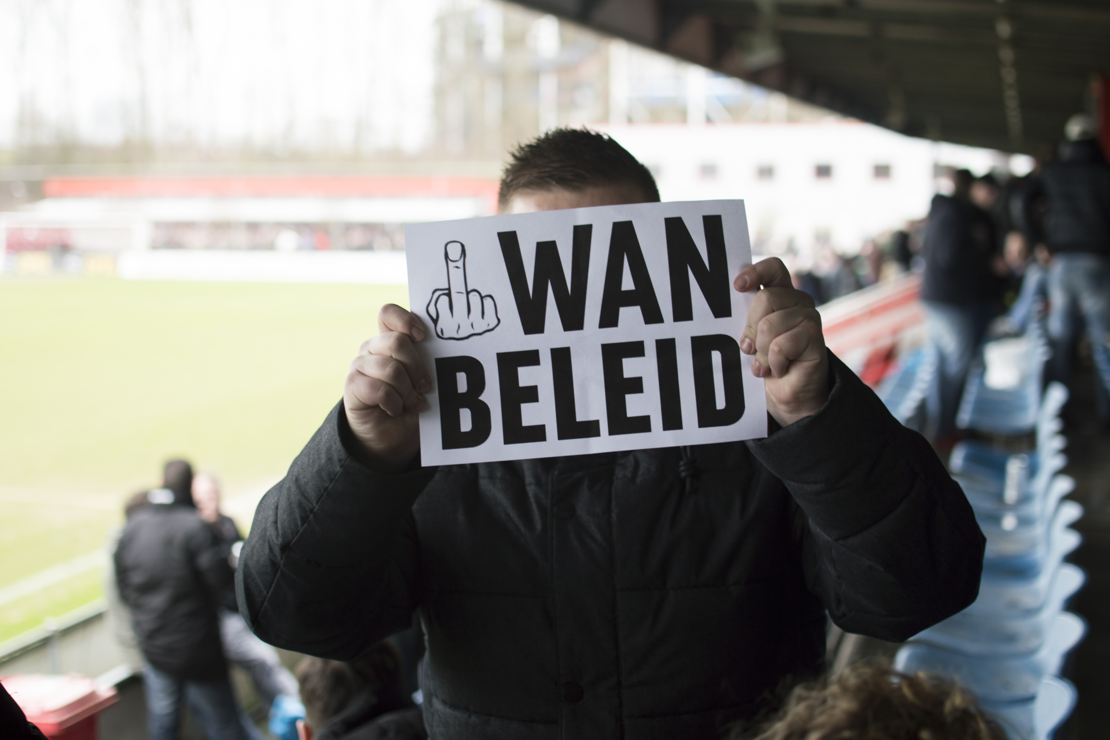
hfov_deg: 37.2
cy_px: 375
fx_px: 1650
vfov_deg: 25.3
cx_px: 551
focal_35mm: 54
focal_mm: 35
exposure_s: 1/100
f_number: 2.5
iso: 100
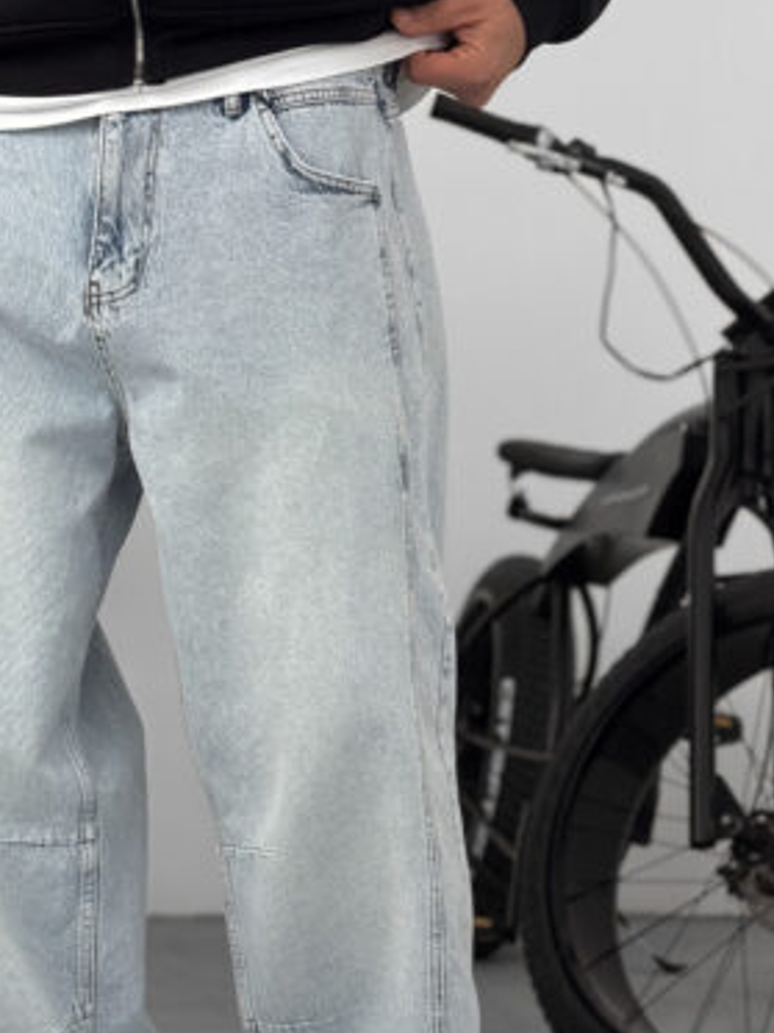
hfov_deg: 17.1
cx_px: 183
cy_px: 610
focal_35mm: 86
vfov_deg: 22.7
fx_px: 2564
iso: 200
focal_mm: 6.76
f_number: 1.8
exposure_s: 1/35
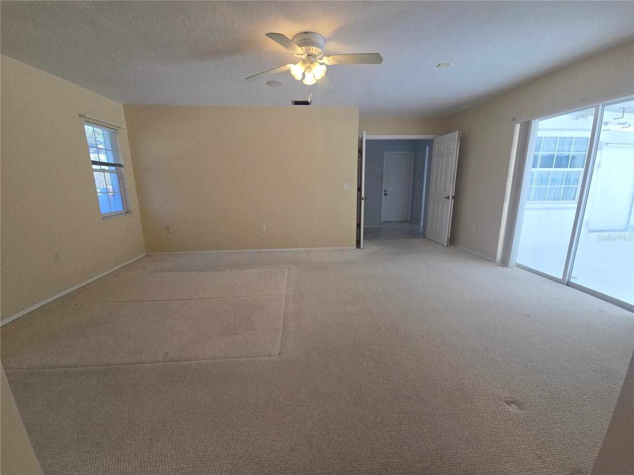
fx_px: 238
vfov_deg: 89.9
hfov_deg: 106.2
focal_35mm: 13
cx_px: 317
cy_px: 238
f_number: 2.2
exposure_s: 1/128
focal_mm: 2.2
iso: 50
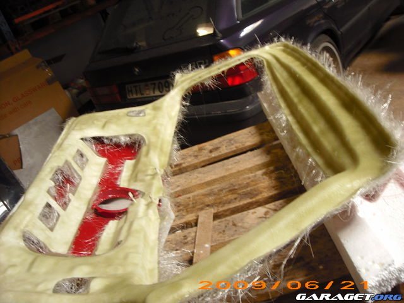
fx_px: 432
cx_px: 202
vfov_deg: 38.7
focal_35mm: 37
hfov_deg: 50.1
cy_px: 152
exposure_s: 1/20
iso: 100
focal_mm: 6.2
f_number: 2.7
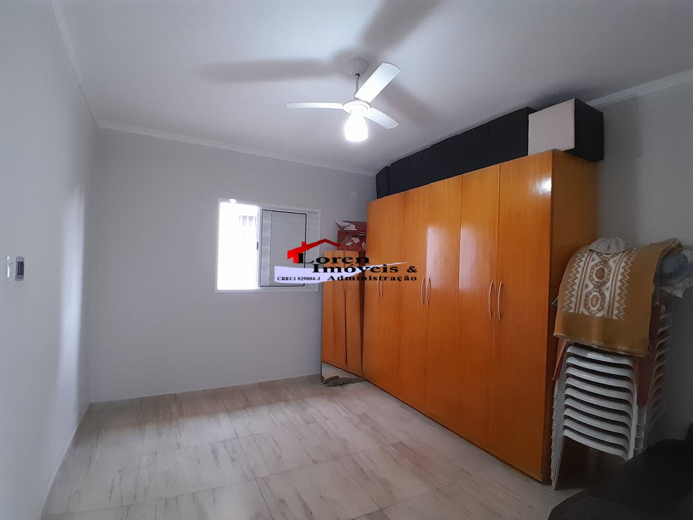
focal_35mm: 17
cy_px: 260
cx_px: 346
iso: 320
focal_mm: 1.46
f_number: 2.2
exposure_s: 1/24
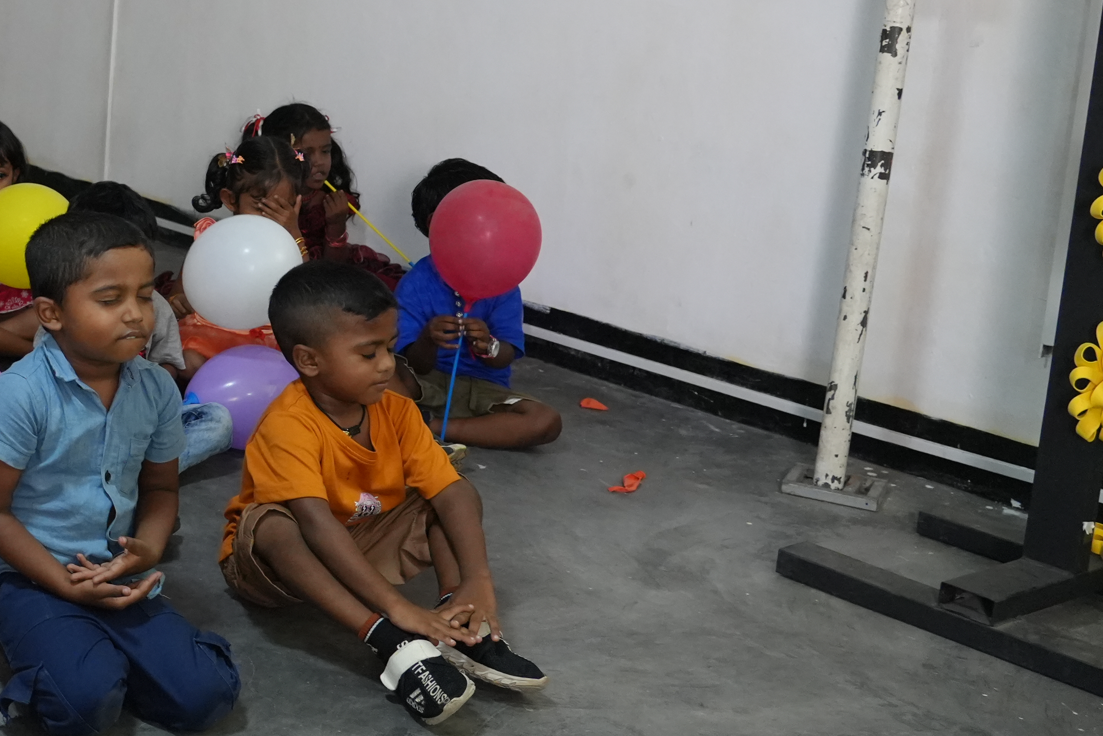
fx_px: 1777
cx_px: -137
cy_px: 176
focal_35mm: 58
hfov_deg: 30.5
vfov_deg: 23.1
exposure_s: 1/160
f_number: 4
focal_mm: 24
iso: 4000
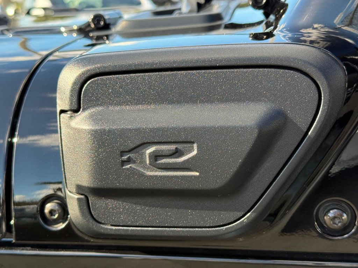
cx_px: 179
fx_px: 496
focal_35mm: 48
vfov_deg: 30.3
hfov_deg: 39.7
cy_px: 134
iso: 80
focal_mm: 6.76
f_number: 1.78
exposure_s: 1/509
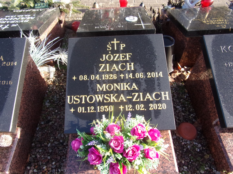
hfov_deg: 71.6
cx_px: 116
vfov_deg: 56.8
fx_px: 162
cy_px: 87
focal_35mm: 24
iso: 80
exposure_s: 1/160
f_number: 3.3
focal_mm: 4.3
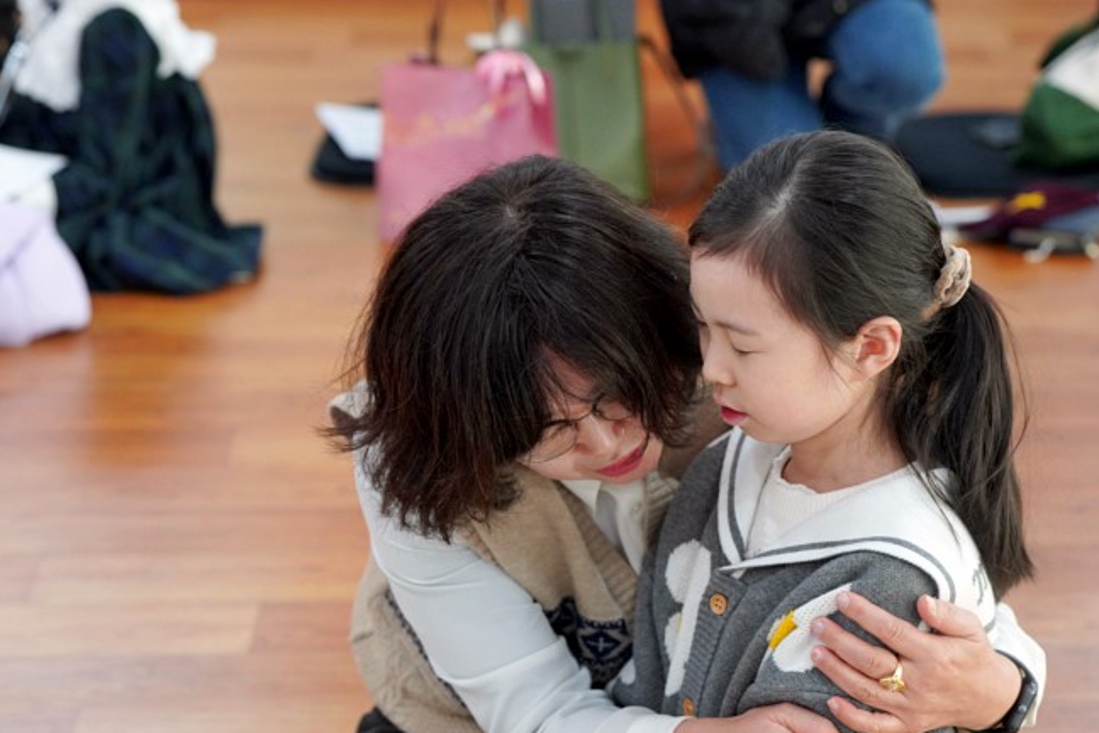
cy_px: 419
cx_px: 677
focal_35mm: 100
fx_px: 3053
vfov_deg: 13.7
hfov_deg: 20.4
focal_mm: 72
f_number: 4
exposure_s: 1/160
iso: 1600
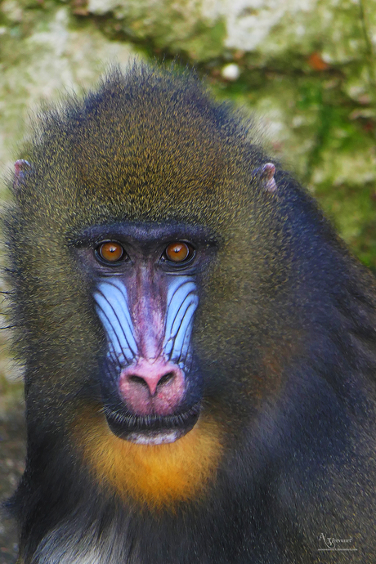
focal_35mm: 780
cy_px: 282
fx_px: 12219
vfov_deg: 2.6
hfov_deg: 1.8
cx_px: 188
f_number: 4.5
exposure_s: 1/125
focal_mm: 176
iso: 640
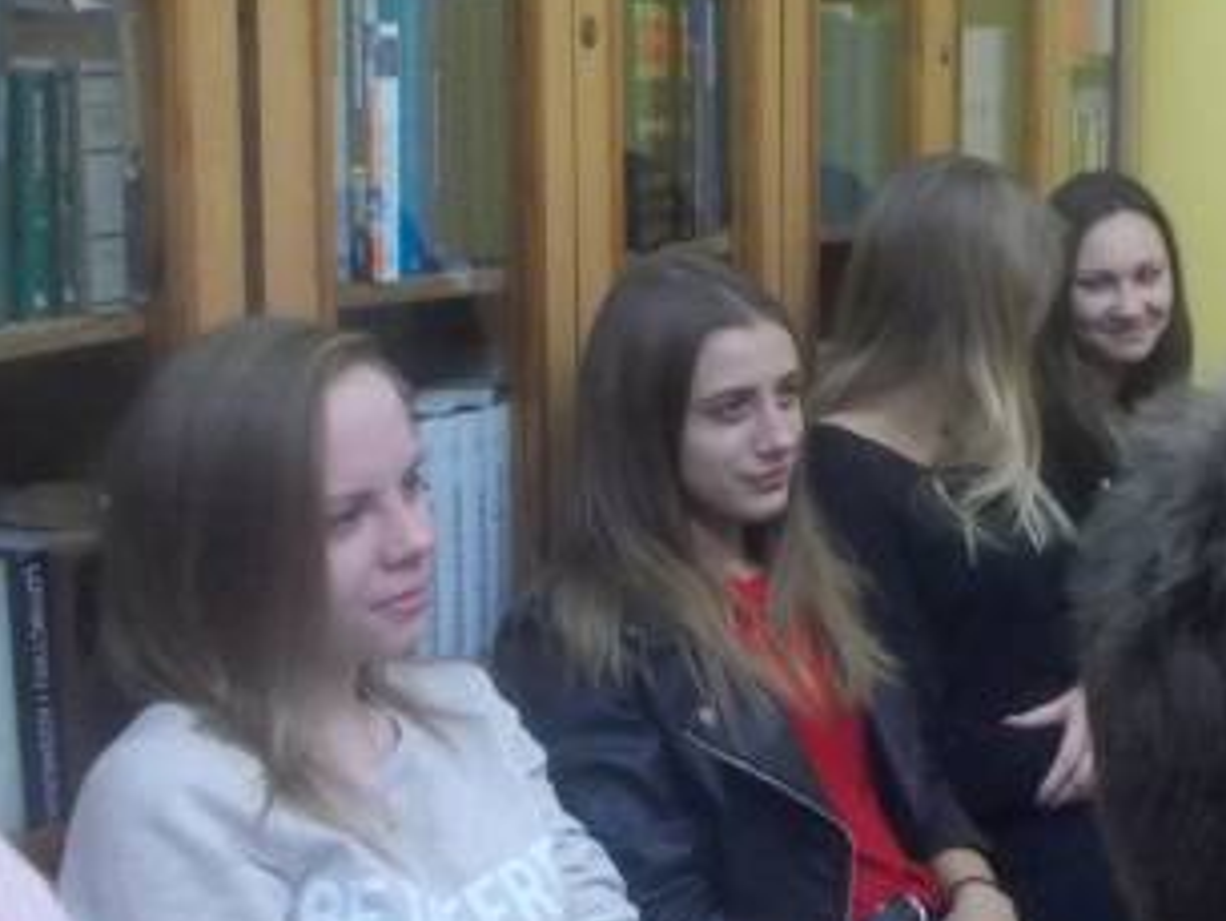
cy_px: 372
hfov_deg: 29.7
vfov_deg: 22.9
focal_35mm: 64
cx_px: 945
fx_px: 2268
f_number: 3.2
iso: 800
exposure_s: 1/60
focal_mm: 4.6
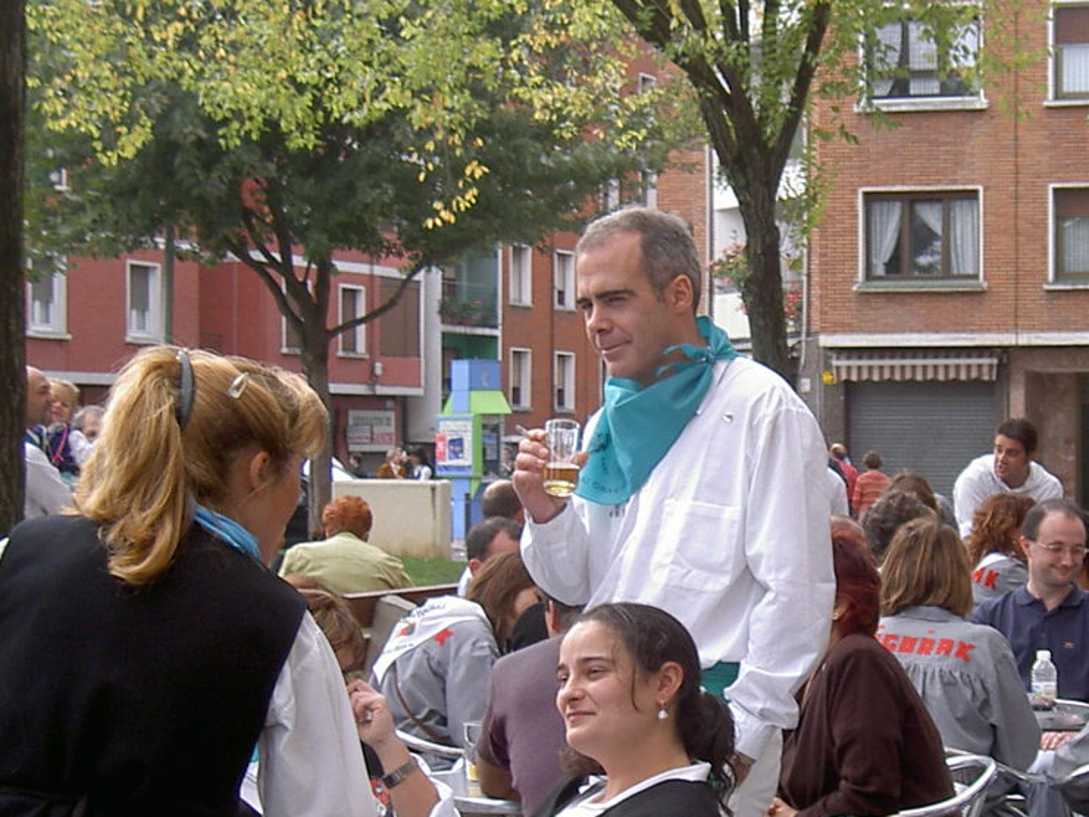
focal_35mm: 95
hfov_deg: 20.5
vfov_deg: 15.6
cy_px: 495
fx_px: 2989
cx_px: 788
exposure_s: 1/278
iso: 100
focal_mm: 9
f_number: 2.9
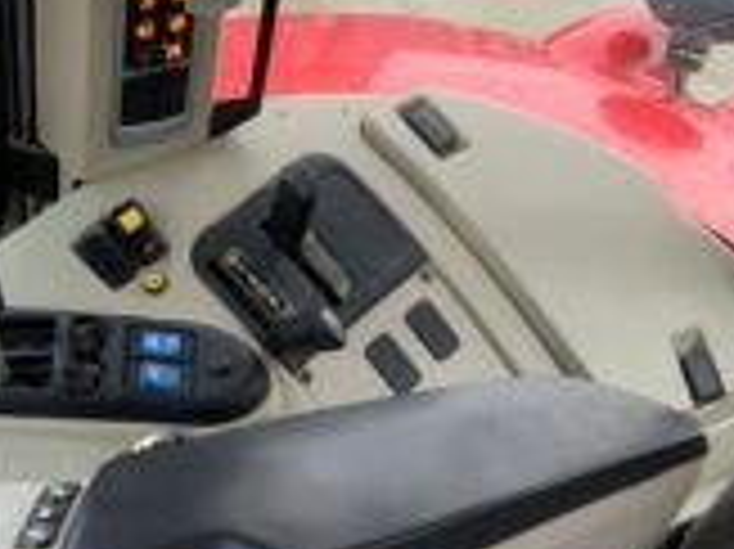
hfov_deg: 29.9
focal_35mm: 64
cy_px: 432
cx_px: 212
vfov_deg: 22.6
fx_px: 1356
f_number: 1.8
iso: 64
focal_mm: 3
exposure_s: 1/69
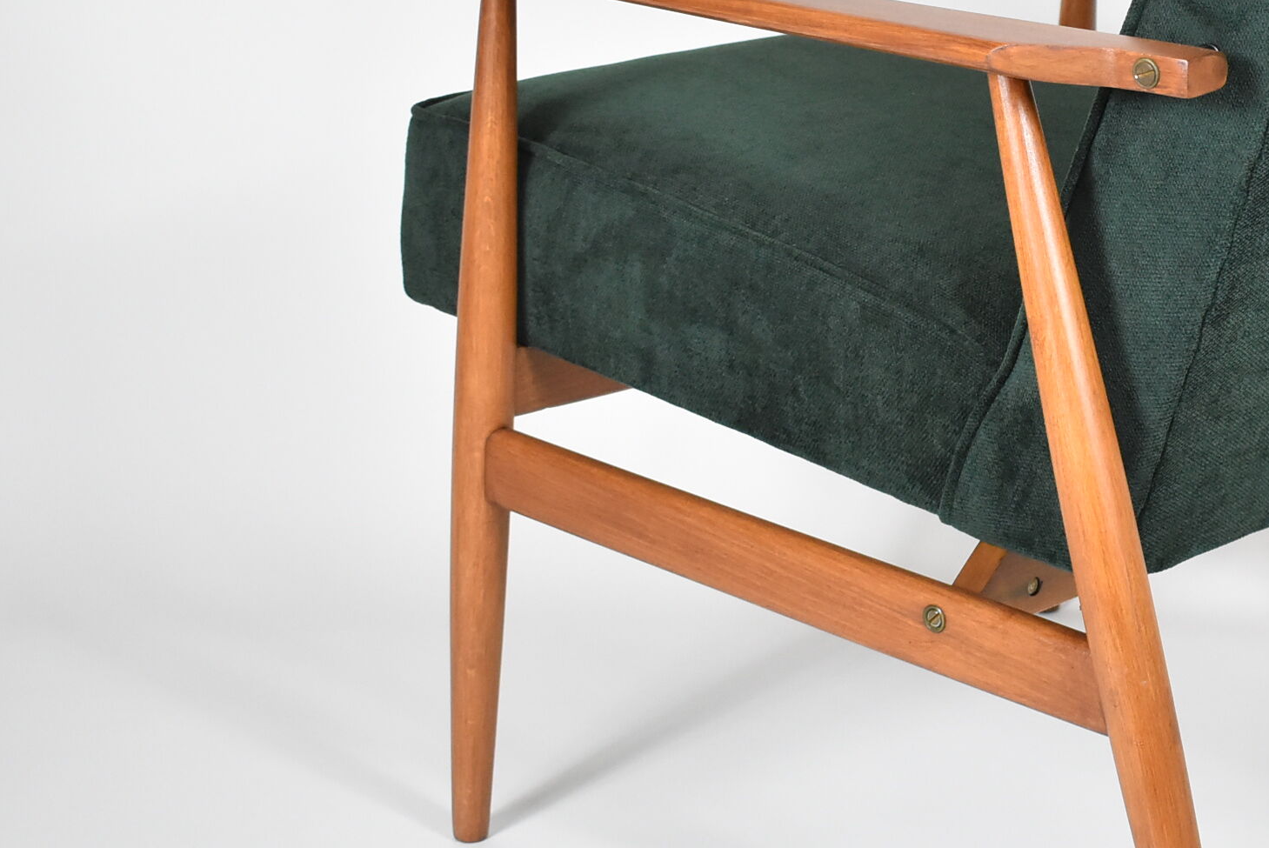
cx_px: 1175
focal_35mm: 80
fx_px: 2822
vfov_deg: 17.1
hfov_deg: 24.5
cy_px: 291
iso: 2000
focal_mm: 26
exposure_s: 1/125
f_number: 4
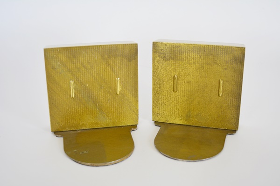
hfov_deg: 38.9
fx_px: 397
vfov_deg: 26.5
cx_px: 140
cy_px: 93
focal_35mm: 51
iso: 400
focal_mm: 34
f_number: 5
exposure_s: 1/100
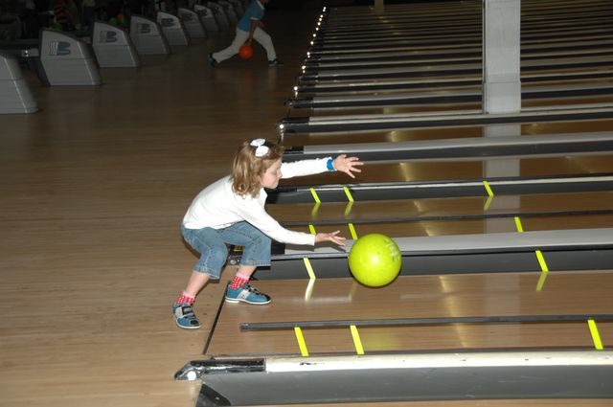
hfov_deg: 29.3
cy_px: 204
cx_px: 306
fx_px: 1173
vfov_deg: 19.7
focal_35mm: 69
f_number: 4.5
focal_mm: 46
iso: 200
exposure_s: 1/125
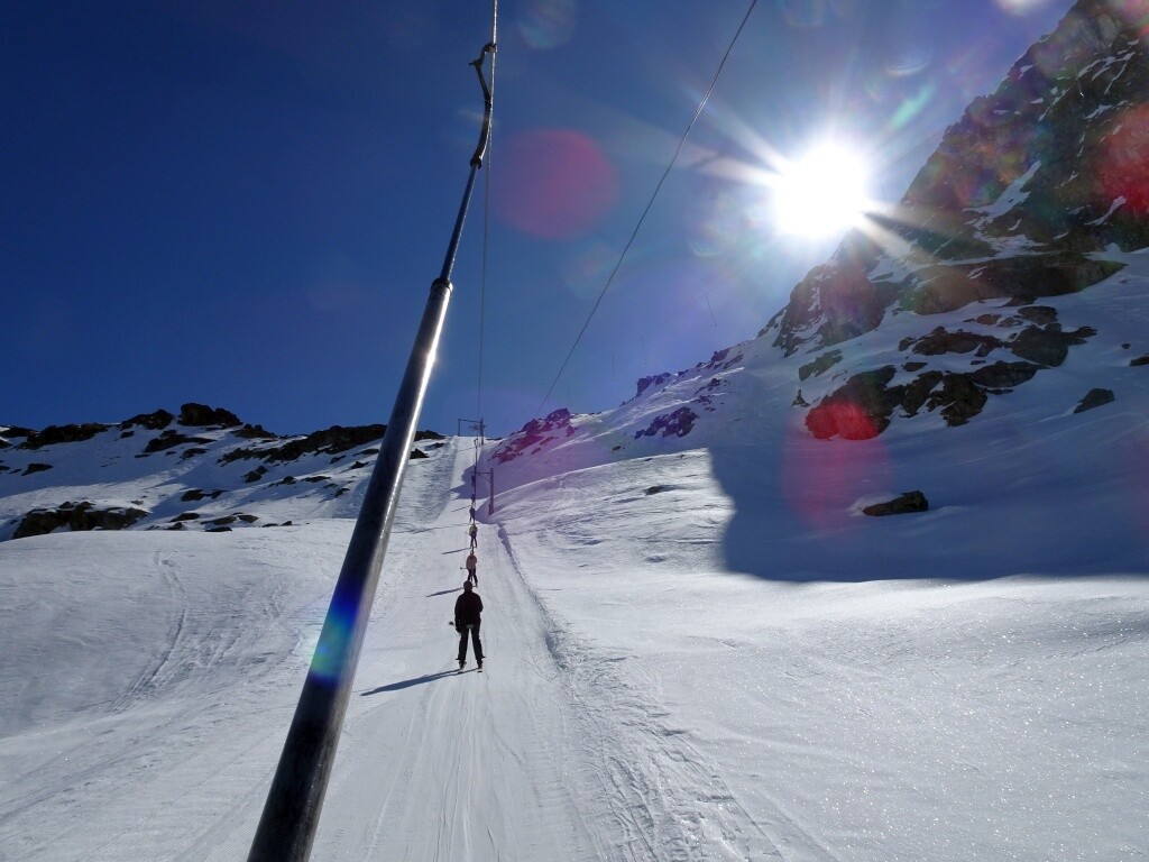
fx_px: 797
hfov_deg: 71.6
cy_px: 431
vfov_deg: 56.8
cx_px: 574
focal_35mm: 24
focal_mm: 4.1
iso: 80
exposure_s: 1/2000
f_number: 4.5
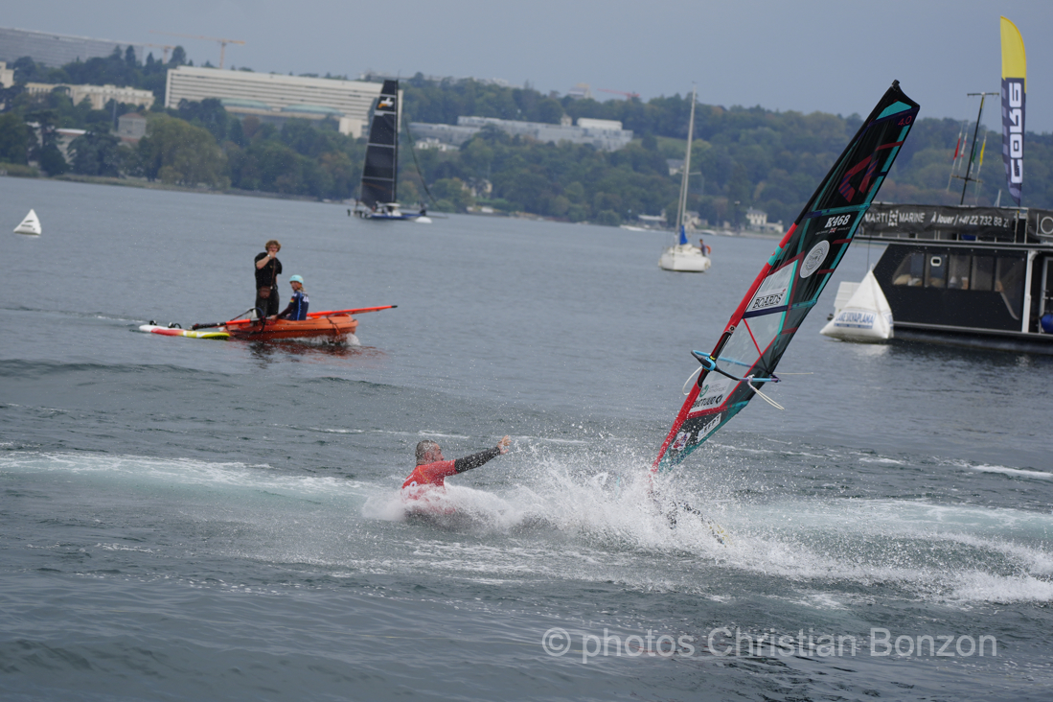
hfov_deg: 14.5
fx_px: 4152
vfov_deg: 9.7
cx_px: 482
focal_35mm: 142
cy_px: 319
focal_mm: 130
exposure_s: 1/1000
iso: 400
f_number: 5
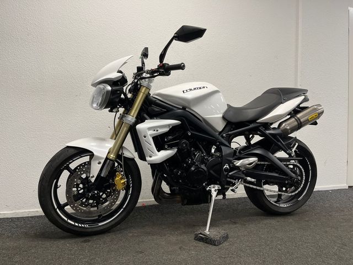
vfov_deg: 53.1
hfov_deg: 67.3
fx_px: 265
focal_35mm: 26
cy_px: 132
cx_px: 176
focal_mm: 5.1
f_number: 1.6
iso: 125
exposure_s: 1/100
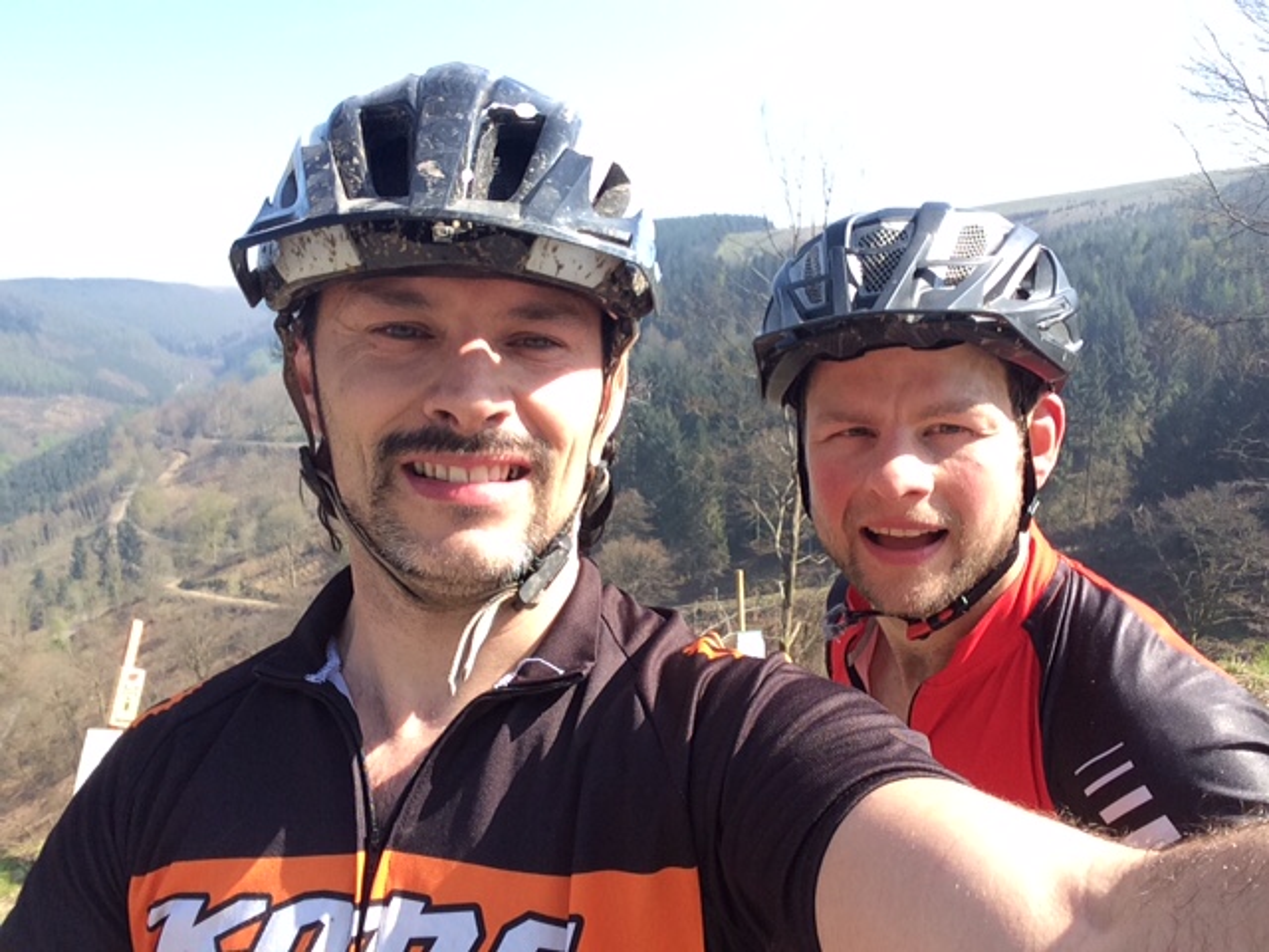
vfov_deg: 45.4
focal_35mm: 31
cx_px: 634
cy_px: 476
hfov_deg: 58.4
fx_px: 1136
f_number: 2.4
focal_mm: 2.15
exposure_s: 1/543
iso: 50
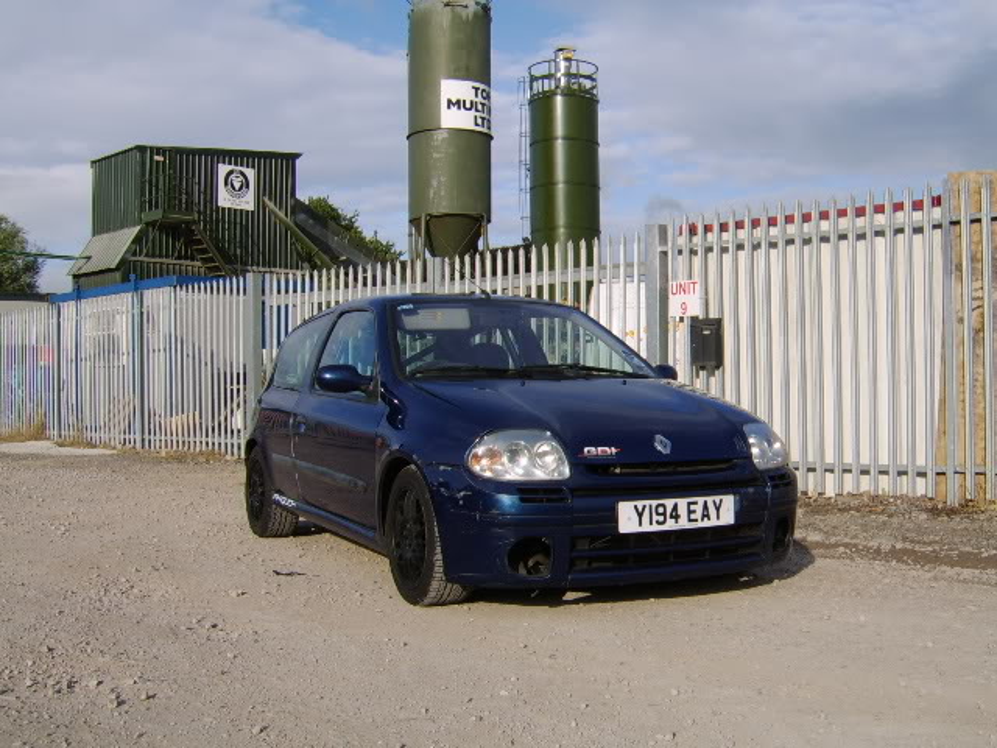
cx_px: 498
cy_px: 374
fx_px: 893
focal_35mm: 31
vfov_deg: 45.4
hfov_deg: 58.4
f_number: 6.7
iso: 71
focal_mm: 8.13
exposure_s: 1/353
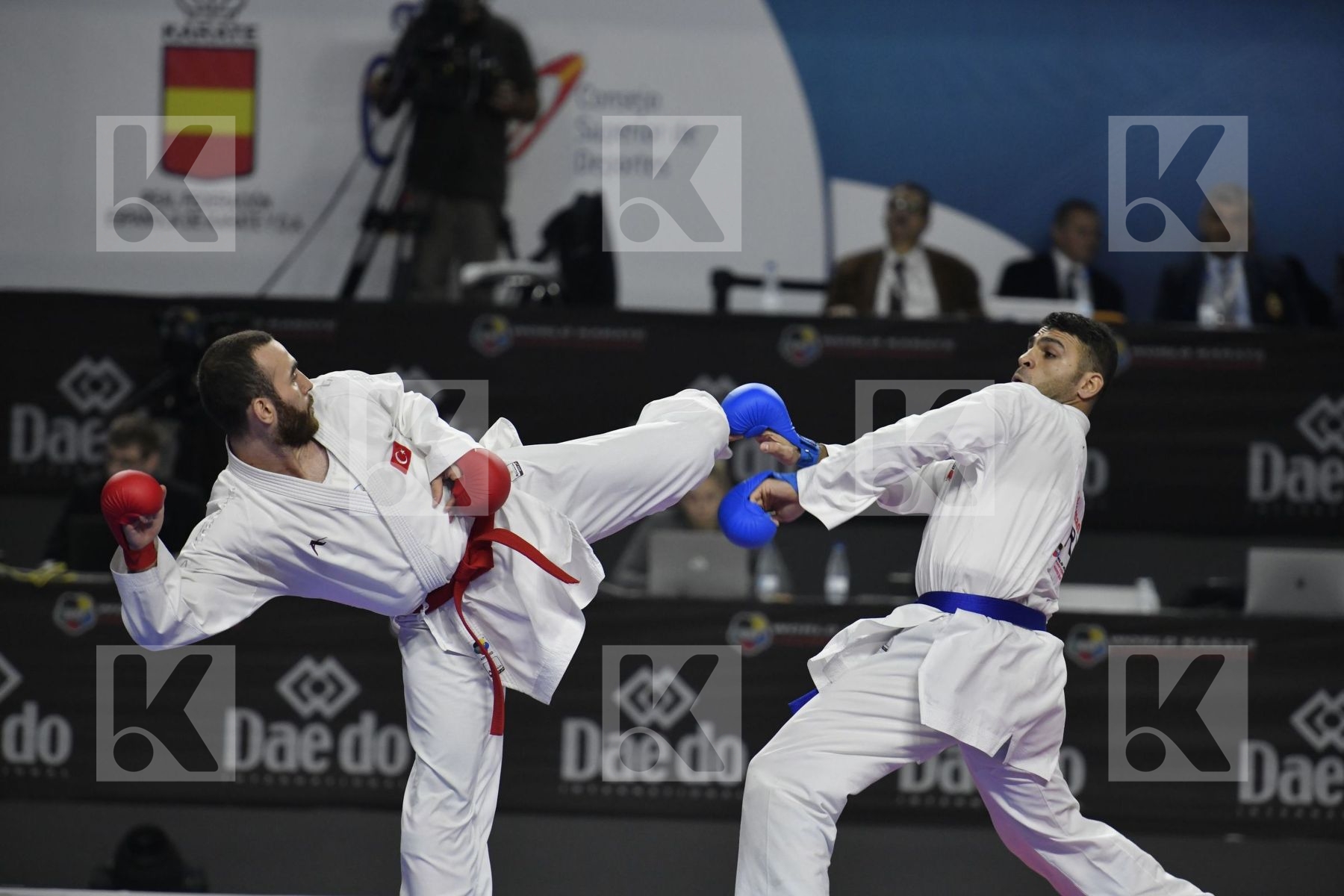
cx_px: 672
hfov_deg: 7.4
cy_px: 448
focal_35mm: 280
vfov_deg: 4.9
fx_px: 10453
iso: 2000
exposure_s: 1/1000
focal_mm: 280
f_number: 4
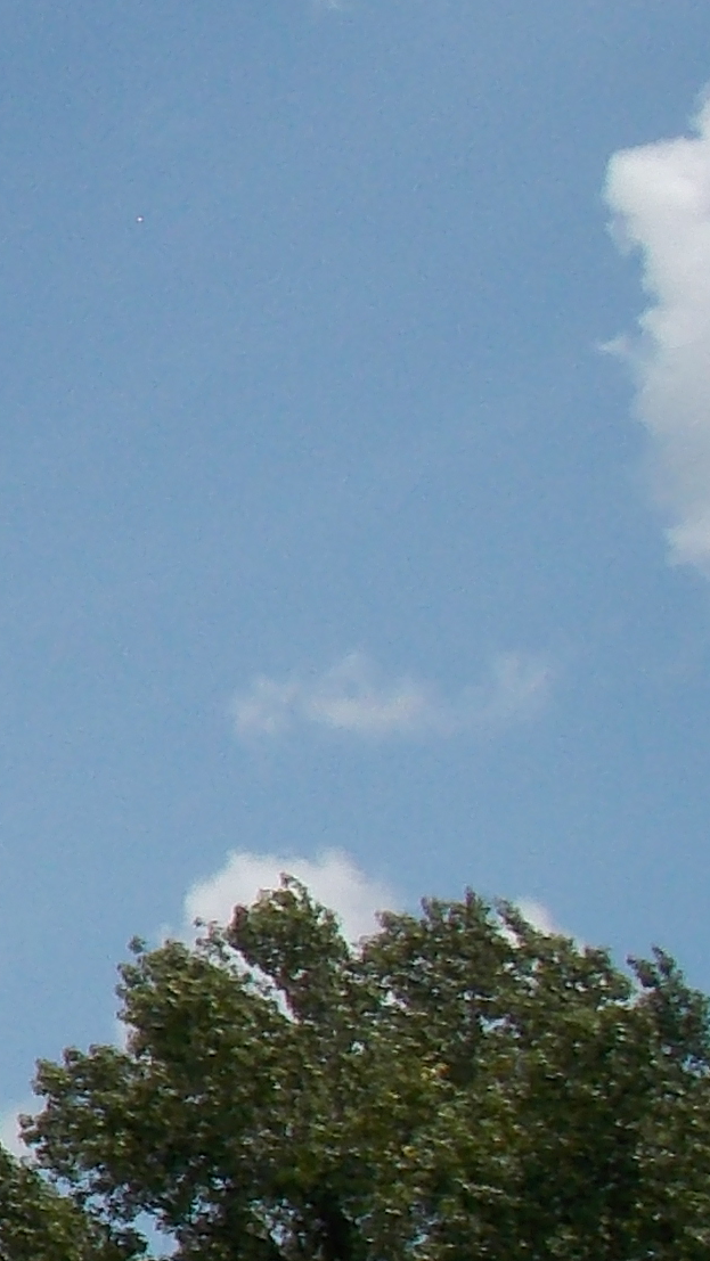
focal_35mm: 136
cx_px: -1581
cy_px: 986
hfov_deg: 7.6
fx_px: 4550
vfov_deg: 15.7
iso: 80
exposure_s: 1/1500
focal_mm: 5.3
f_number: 3.3
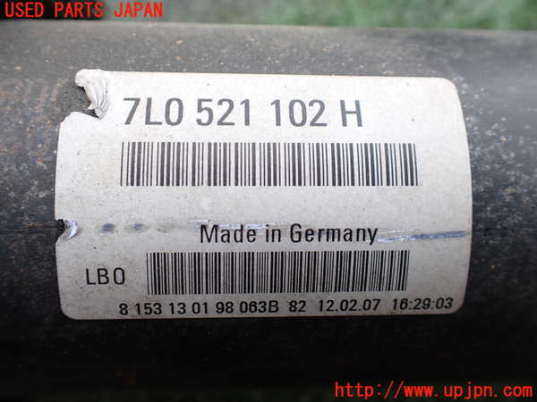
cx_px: 268
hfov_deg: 60.0
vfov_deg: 46.8
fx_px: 465
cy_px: 201
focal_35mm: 30
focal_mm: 5.4
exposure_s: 1/125
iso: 125
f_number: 2.3
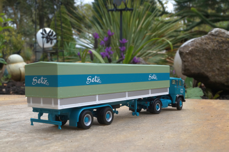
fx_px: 334
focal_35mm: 52
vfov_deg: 25.7
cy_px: 76
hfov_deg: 37.9
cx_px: 114
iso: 500
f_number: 22
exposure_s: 1/60
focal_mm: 35
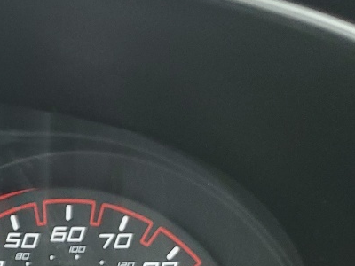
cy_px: 325
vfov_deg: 13.8
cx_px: -337
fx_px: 1067
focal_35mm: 104
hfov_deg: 15.4
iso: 68
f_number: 1.5
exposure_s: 1/100
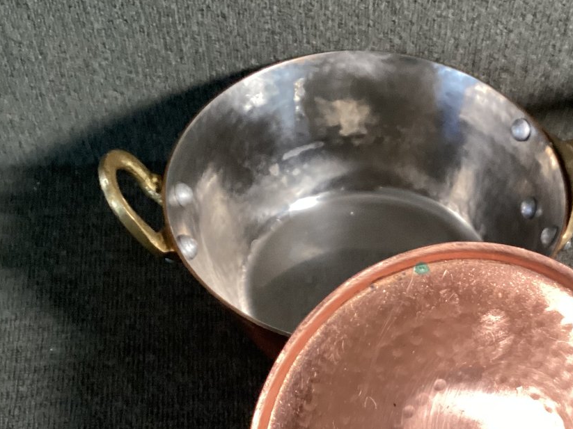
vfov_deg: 25.5
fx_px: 943
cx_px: 463
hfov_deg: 32.8
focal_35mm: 57
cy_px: 288
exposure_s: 1/50
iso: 320
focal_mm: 3.3
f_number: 2.4
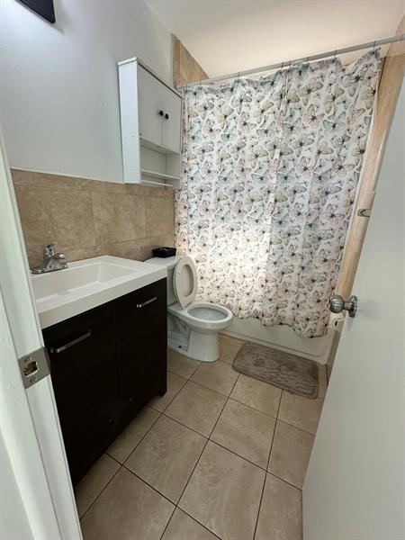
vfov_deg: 102.1
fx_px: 218
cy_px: 270
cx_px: 202
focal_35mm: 14
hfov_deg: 85.7
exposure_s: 1/120
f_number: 2.2
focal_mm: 2.22
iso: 160
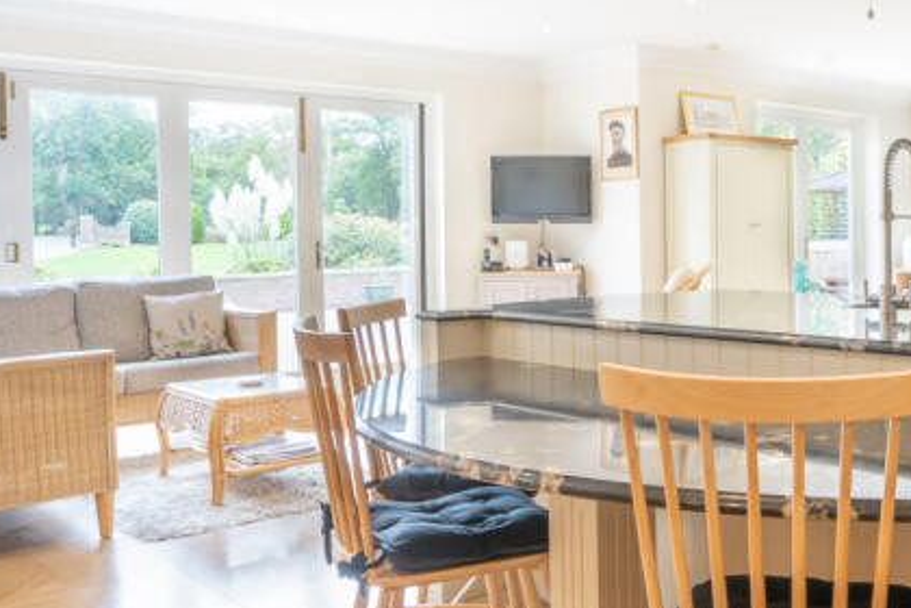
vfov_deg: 34.1
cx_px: 813
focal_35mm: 39
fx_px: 987
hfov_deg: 45.1
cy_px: 253
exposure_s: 1/8
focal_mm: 16
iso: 200
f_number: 11
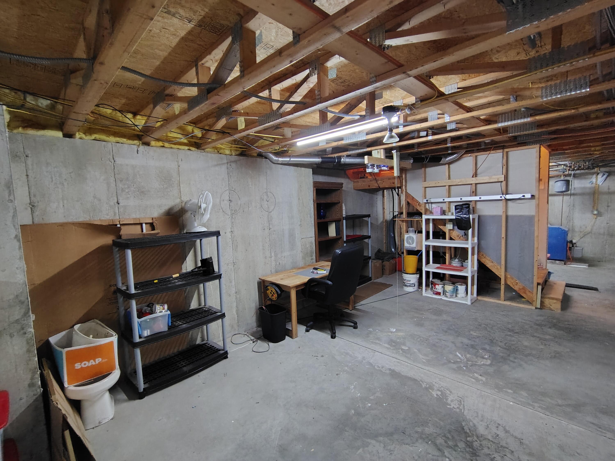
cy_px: 230
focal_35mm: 16
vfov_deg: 78.1
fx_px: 284
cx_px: 308
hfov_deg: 94.5
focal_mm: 2.13
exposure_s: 1/24
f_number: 2.2
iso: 1648
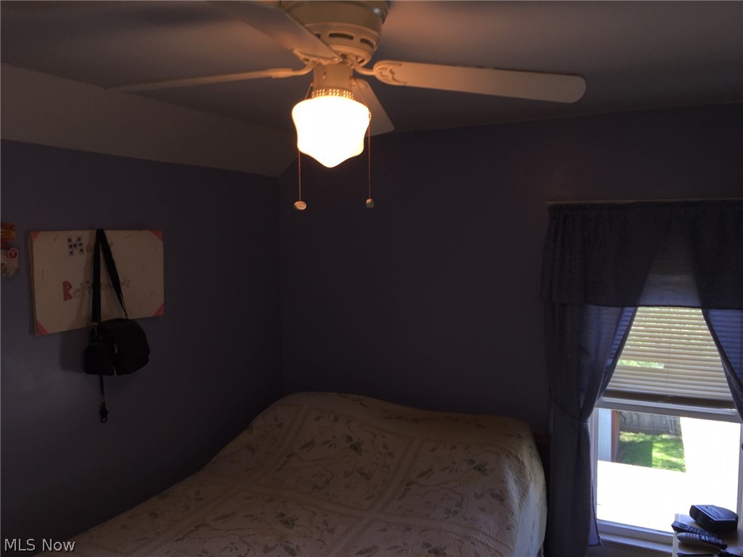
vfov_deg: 48.2
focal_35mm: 29
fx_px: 622
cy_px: 278
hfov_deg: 61.7
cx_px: 372
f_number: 2.2
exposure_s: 1/54
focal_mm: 4.15
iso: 25
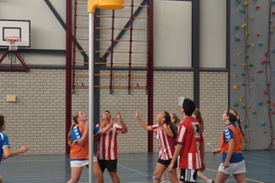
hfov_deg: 30.5
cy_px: 105
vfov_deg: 20.6
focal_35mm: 66
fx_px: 504
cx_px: 119
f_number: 4
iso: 800
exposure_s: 1/200
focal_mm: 30
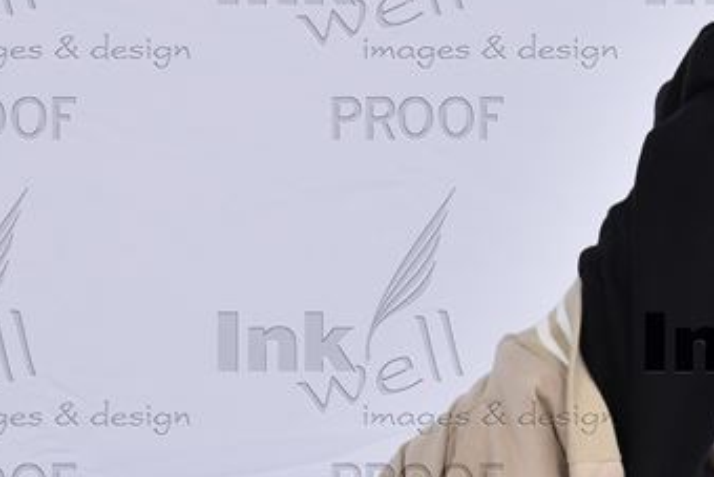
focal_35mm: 162
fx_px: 3214
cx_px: 502
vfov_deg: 8.4
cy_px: 578
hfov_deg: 12.7
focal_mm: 50
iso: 250
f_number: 8
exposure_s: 1/200
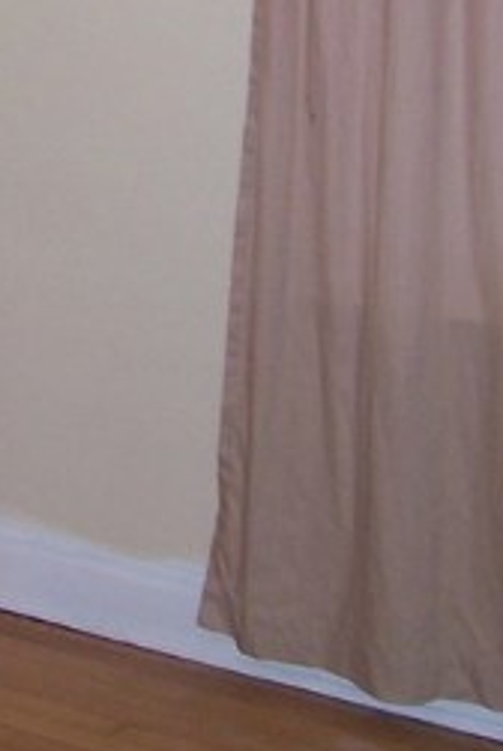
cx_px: -150
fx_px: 2257
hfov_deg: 12.3
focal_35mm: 108
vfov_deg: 18.1
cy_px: -126
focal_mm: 5.6
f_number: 2.7
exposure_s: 1/60
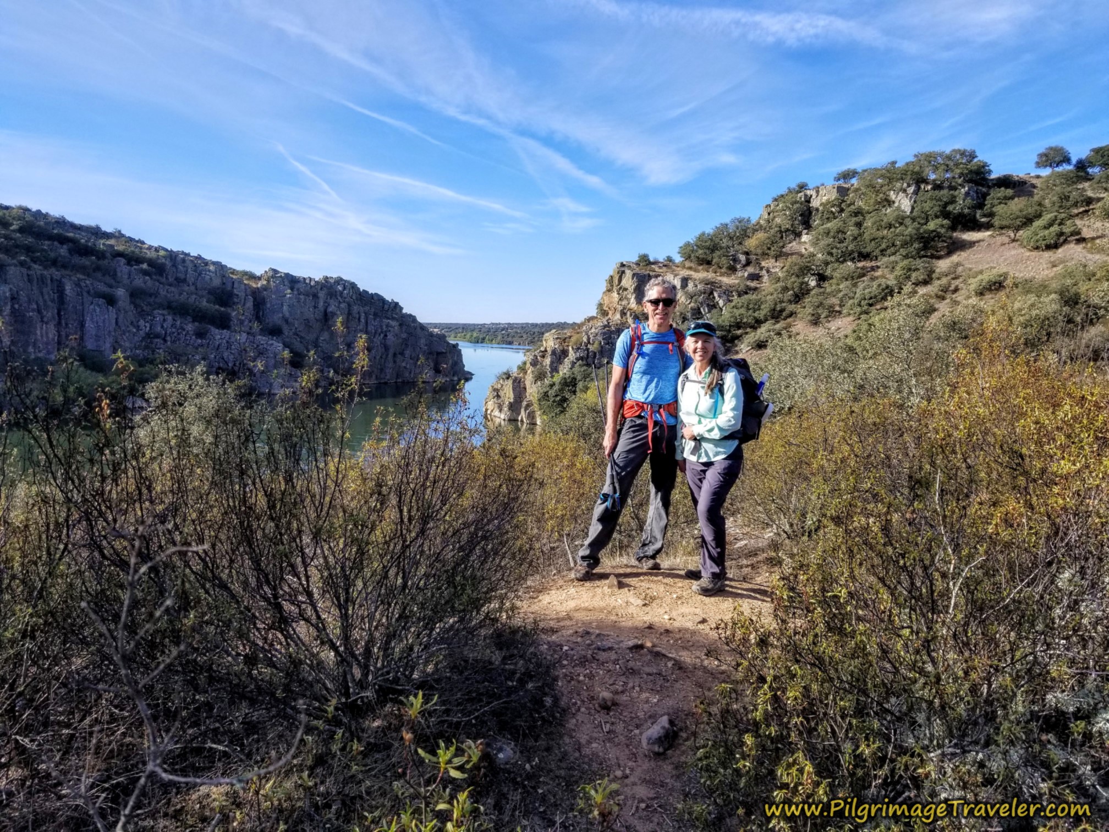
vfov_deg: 53.1
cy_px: 416
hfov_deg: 67.3
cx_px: 554
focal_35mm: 26
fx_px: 833
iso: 50
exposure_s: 1/1852
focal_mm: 4.3
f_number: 1.7
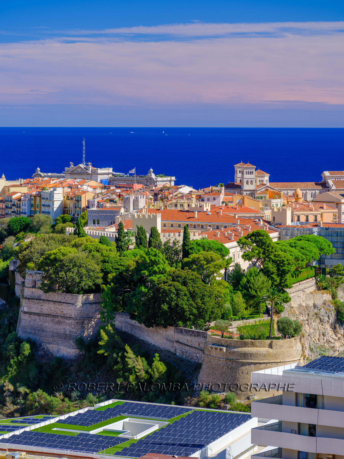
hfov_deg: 14.1
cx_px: 172
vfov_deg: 18.7
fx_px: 1391
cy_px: 230
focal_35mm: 105
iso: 200
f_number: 8
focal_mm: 132.9
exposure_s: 1/60
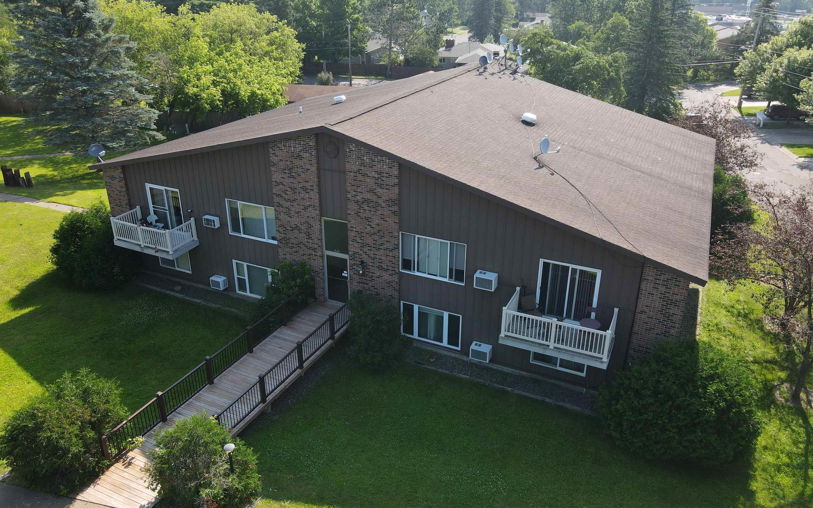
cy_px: 241
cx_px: 408
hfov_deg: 70.4
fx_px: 576
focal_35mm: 26
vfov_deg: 47.6
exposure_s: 1/200
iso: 100
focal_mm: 4.5
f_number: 2.8
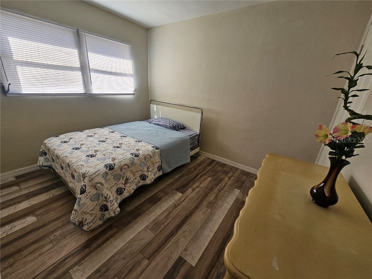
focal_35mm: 13
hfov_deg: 106.2
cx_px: 186
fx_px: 140
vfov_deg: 89.9
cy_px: 140
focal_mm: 2.2
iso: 64
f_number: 2.2
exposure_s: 1/77.4
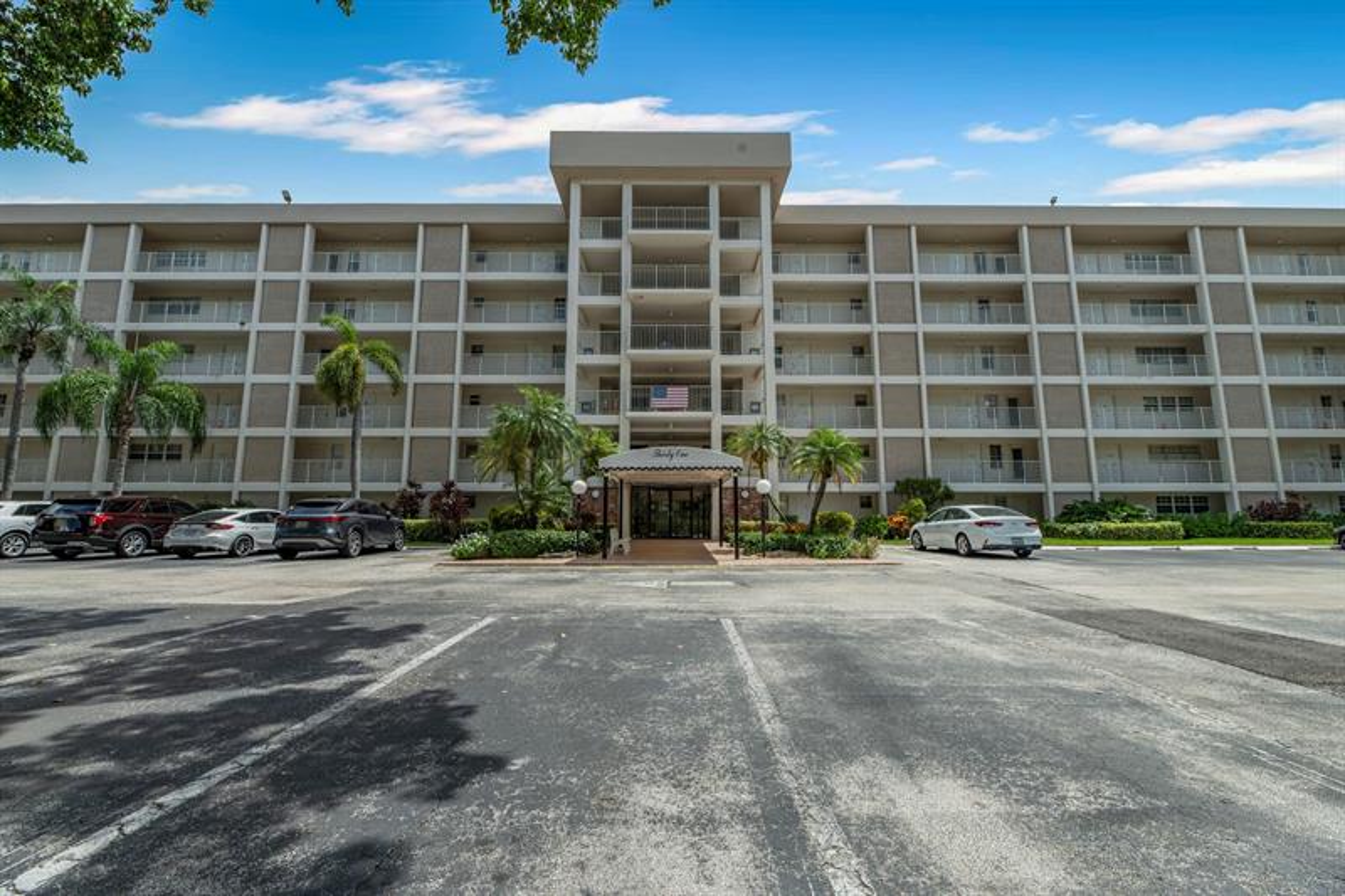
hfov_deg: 104.3
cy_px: 448
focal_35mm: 14
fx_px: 523
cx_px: 672
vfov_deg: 81.2
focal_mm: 14
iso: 200
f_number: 11
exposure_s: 1/250
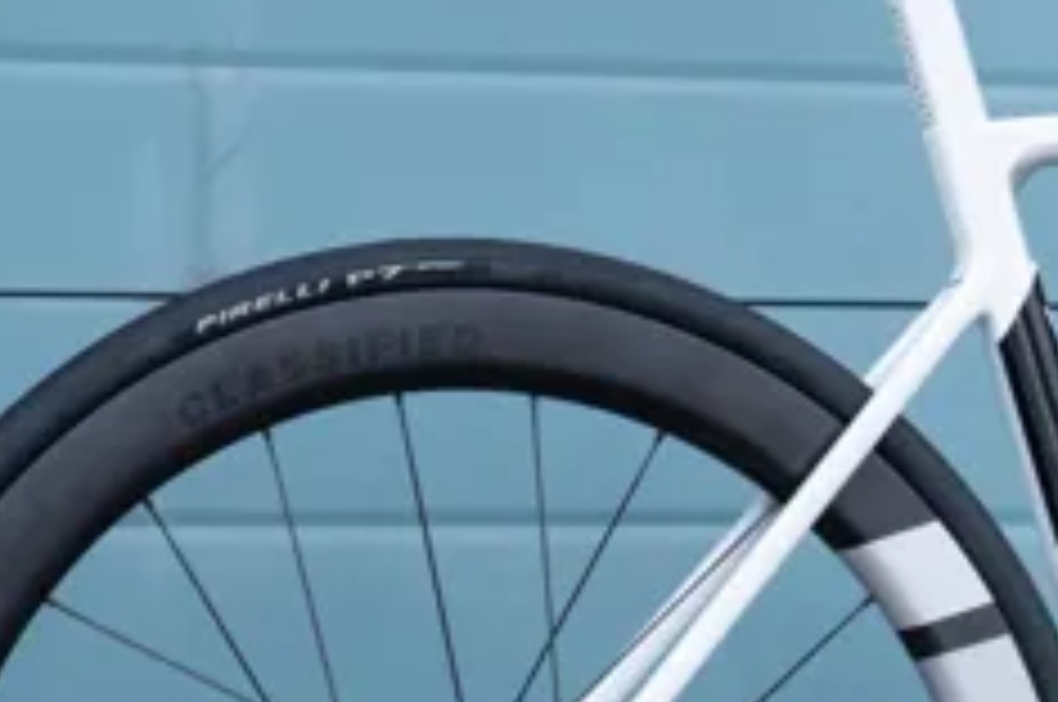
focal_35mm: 218
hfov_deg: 9.3
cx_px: 1301
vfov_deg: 6.3
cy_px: 637
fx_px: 6398
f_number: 2.8
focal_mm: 64
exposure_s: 1/2000
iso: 500
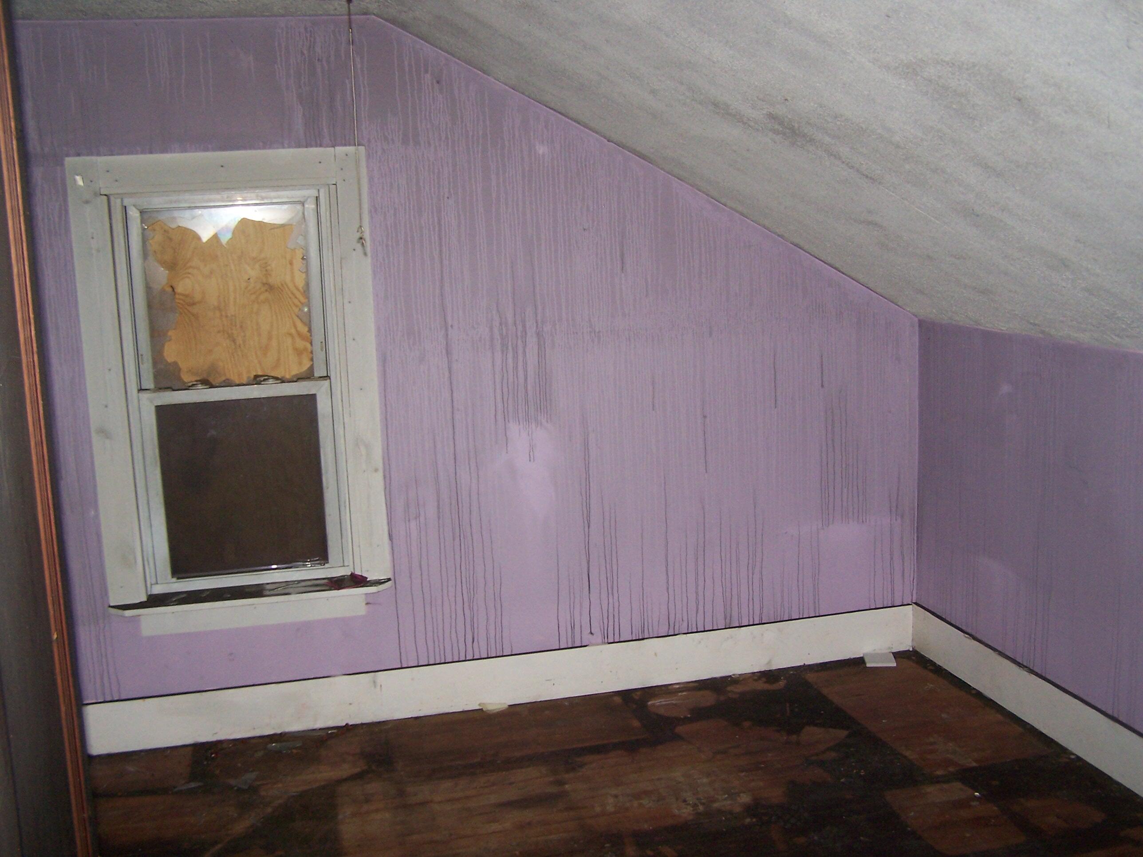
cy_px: 428
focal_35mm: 38
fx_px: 1255
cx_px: 572
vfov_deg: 37.7
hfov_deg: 49.0
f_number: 2.8
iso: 140
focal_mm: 6.3
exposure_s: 1/60
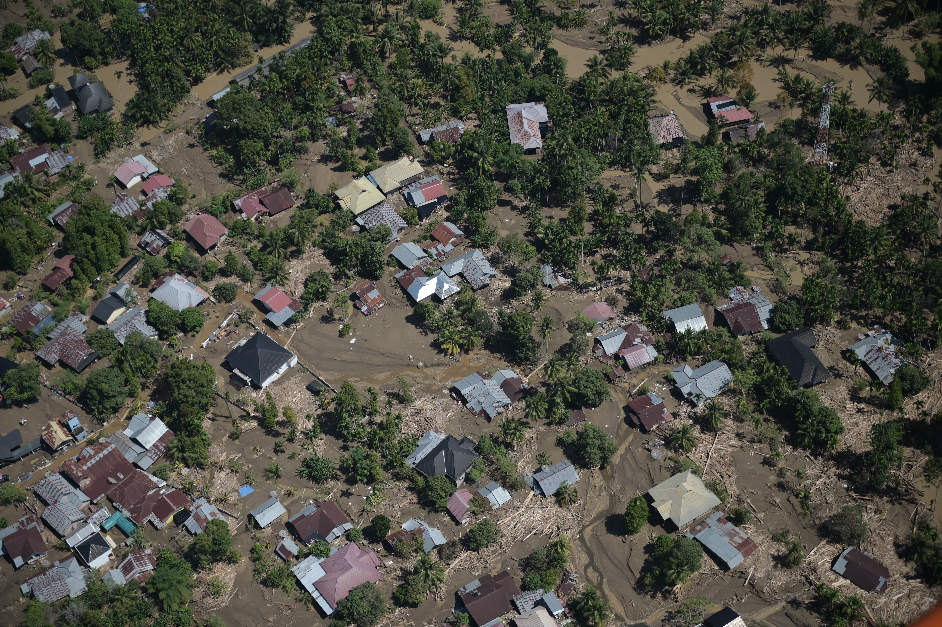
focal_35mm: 52
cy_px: 314
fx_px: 1360
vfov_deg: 26.0
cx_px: 471
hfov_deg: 38.2
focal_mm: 52
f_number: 2.8
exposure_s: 1/4000
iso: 100
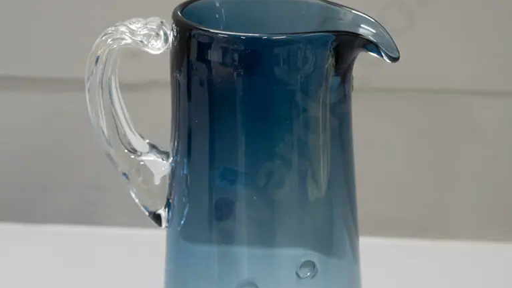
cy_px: 203
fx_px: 1032
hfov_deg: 27.9
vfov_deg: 15.8
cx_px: 256
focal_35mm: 76
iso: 3200
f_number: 4.5
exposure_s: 1/125
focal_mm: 26
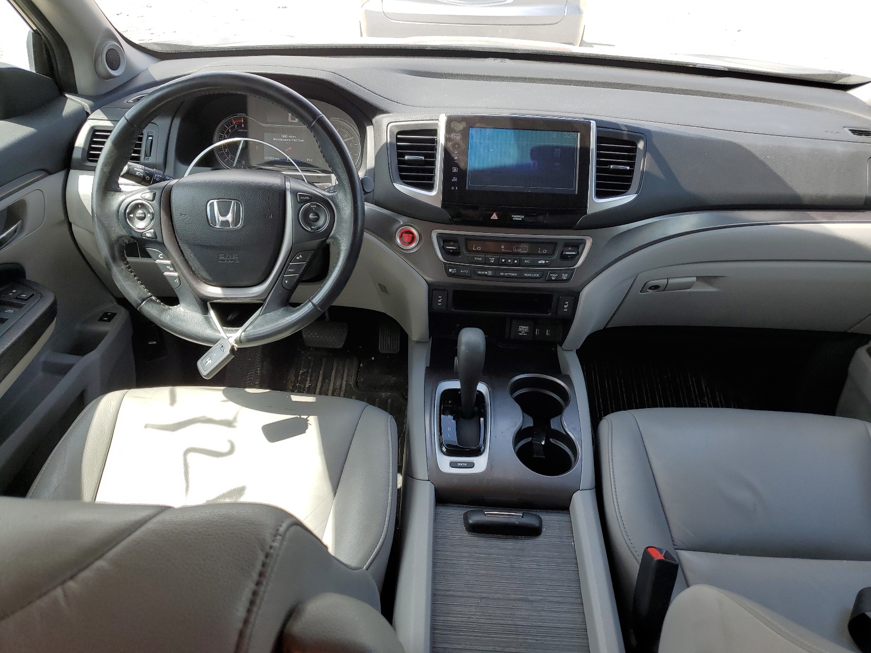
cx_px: 436
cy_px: 326
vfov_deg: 53.1
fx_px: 654
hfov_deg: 67.3
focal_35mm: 26
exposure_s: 1/667
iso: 50
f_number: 1.5
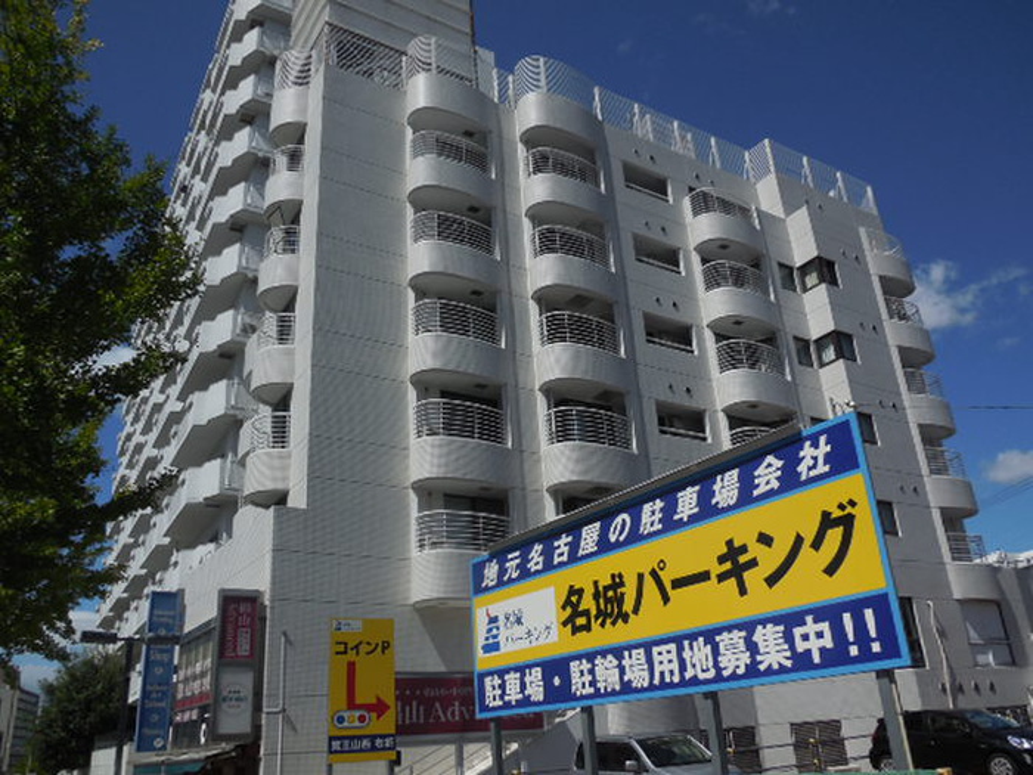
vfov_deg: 46.8
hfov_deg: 60.0
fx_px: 895
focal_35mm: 30
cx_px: 516
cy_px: 388
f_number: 6.5
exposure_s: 1/1250
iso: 125
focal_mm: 5.3
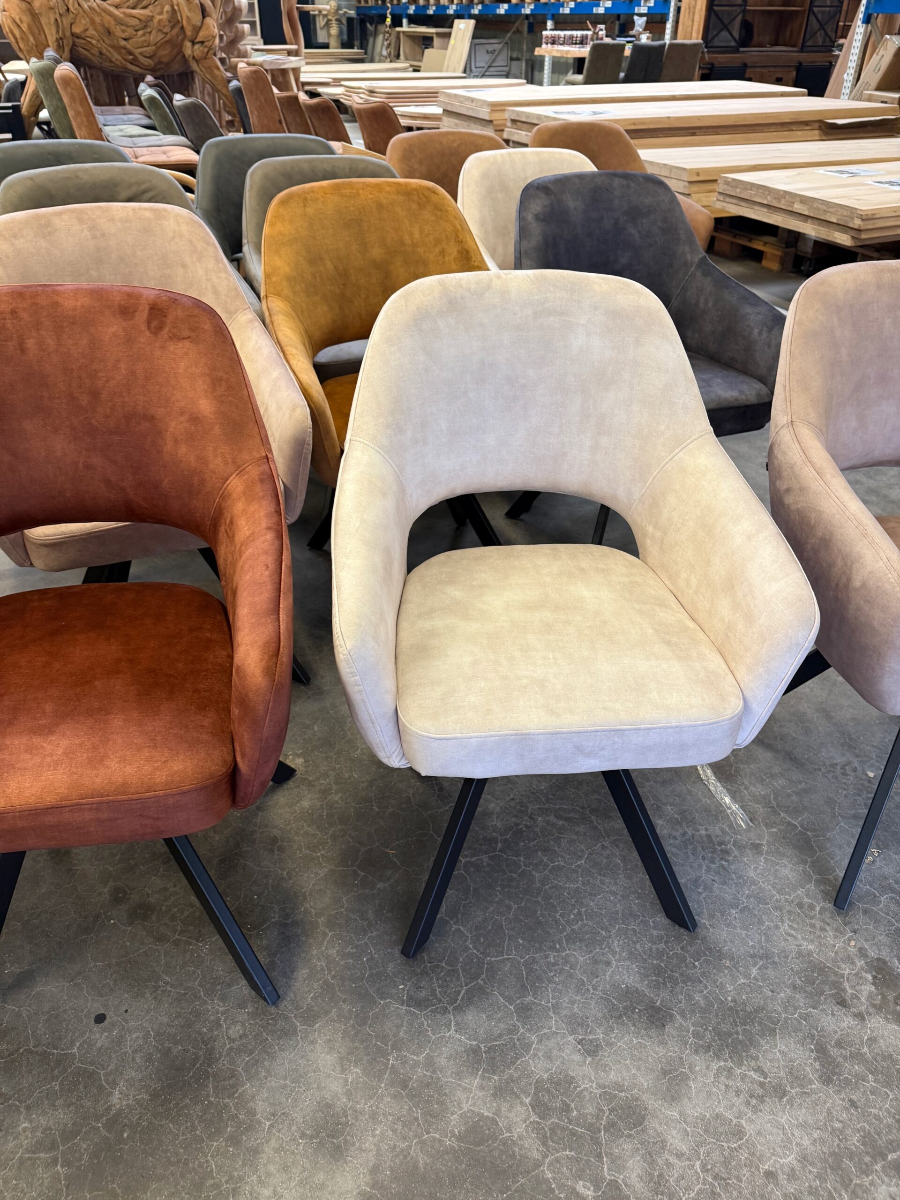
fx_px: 832
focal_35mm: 24
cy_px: 600
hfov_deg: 56.8
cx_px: 450
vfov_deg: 71.6
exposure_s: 1/50
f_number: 1.78
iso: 200
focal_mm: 6.76
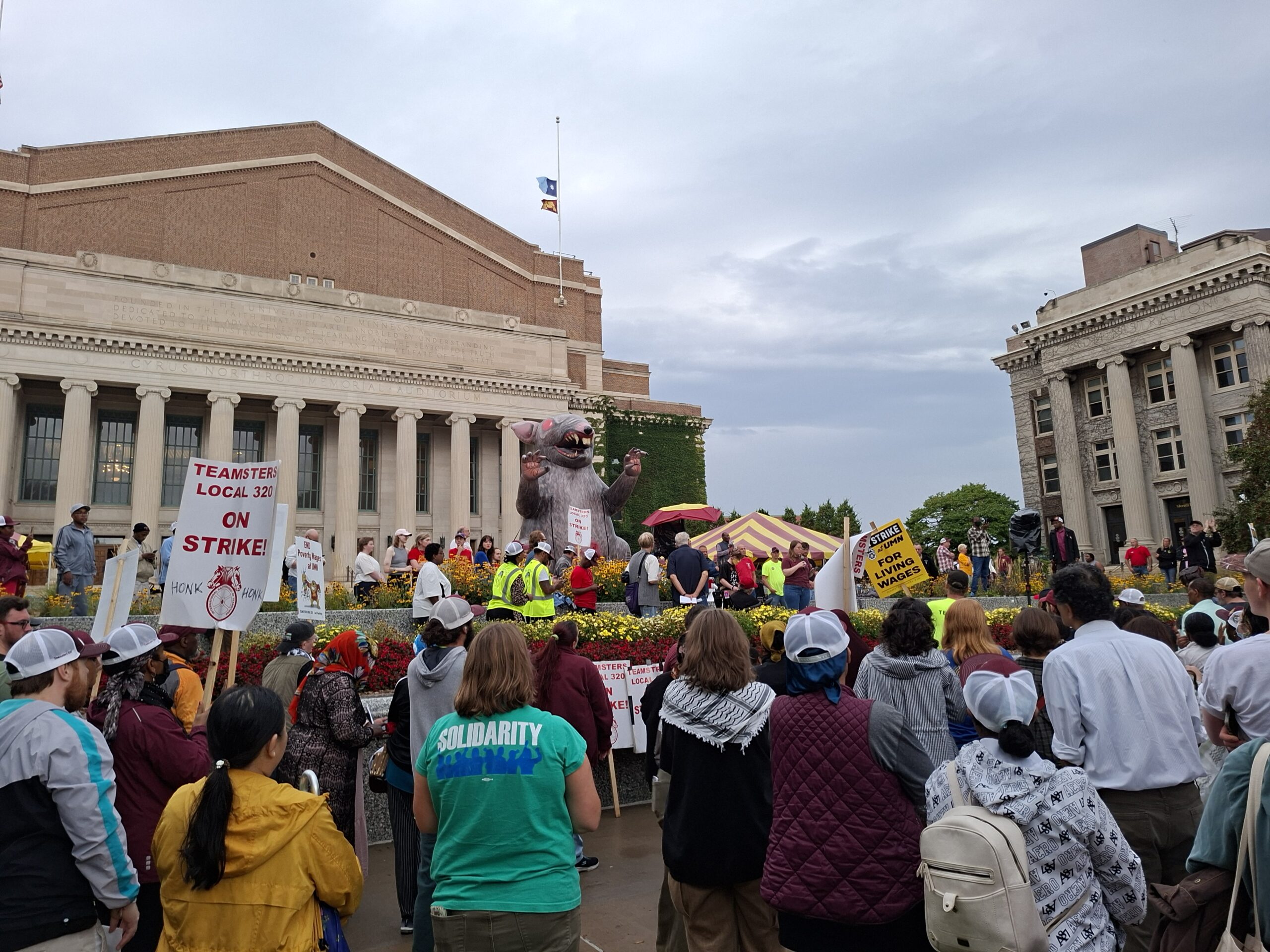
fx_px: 844
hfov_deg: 73.9
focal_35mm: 23
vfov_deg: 58.9
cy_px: 476
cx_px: 635
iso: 50
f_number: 1.8
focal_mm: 5.54
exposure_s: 1/146
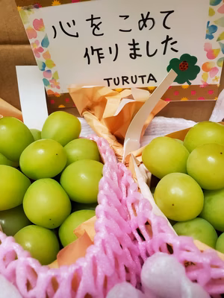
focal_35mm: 26
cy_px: 149
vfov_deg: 67.3
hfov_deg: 53.1
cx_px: 112
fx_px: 224
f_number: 2.4
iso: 250
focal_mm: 4.3
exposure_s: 1/40
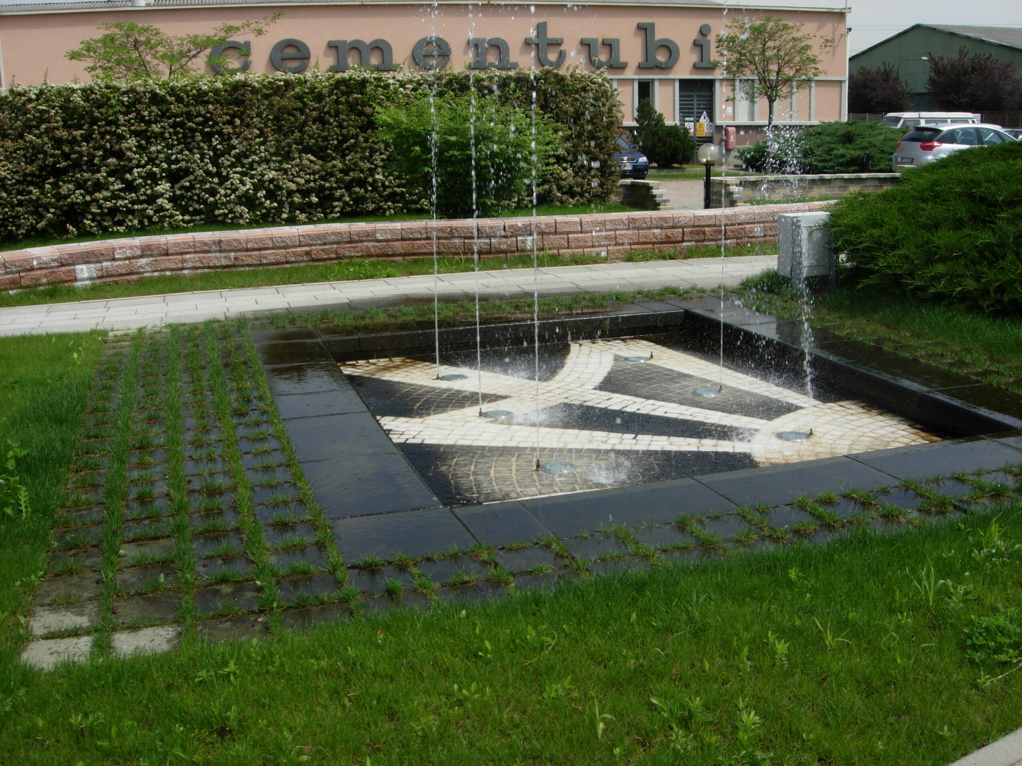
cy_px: 383
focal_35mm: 36
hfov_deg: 51.4
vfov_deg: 39.7
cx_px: 511
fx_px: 1063
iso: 50
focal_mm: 7.5
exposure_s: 1/313
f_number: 6.1
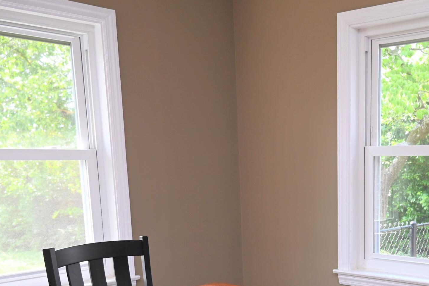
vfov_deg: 25.9
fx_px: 596
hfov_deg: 38.2
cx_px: 341
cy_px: 273
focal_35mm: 50
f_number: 4
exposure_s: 1/125
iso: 400
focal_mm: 24
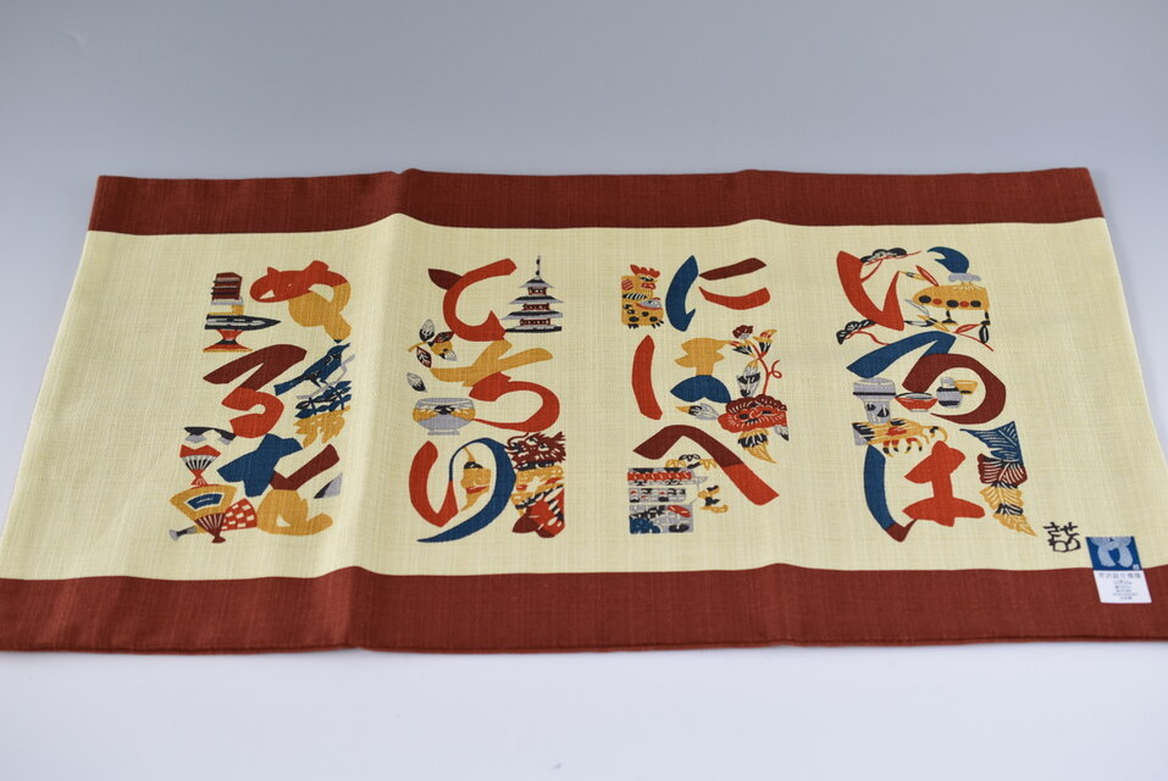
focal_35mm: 60
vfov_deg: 22.7
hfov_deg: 33.4
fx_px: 1948
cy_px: 390
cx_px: 584
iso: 640
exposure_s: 1/250
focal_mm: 40
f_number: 4.5
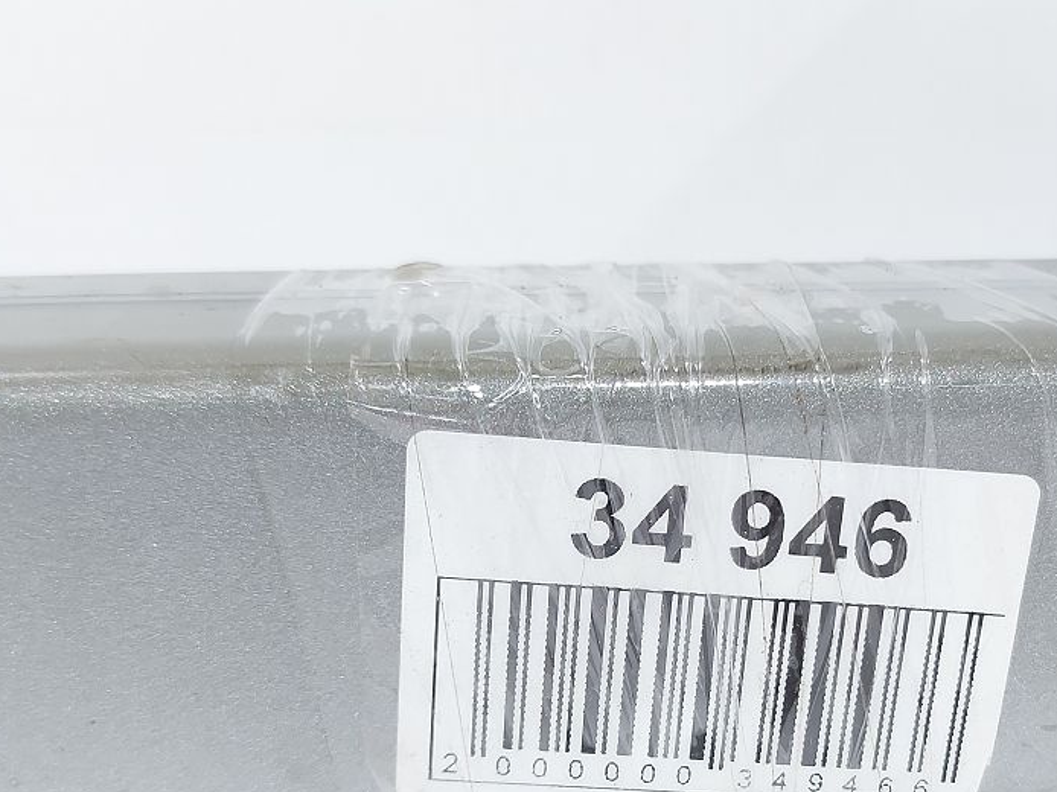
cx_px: 698
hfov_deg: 39.2
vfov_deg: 29.9
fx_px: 1465
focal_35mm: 48
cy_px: 568
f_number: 1.8
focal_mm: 5.23
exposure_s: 1/50
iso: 100
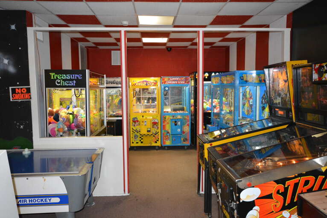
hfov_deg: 61.9
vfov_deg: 43.7
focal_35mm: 30
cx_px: 164
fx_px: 273
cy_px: 109
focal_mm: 20
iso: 3200
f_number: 5.6
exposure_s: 1/60
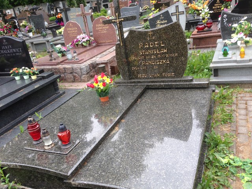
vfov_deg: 42.9
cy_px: 94
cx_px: 126
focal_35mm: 33
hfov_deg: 55.4
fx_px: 240
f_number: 2.4
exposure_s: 1/263
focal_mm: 4.12
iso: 50
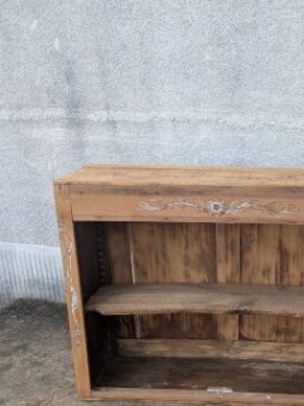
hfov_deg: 31.2
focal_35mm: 45
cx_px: 252
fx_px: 528
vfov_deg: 41.1
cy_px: 293
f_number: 1.89
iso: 55
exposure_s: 1/331
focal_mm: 5.43
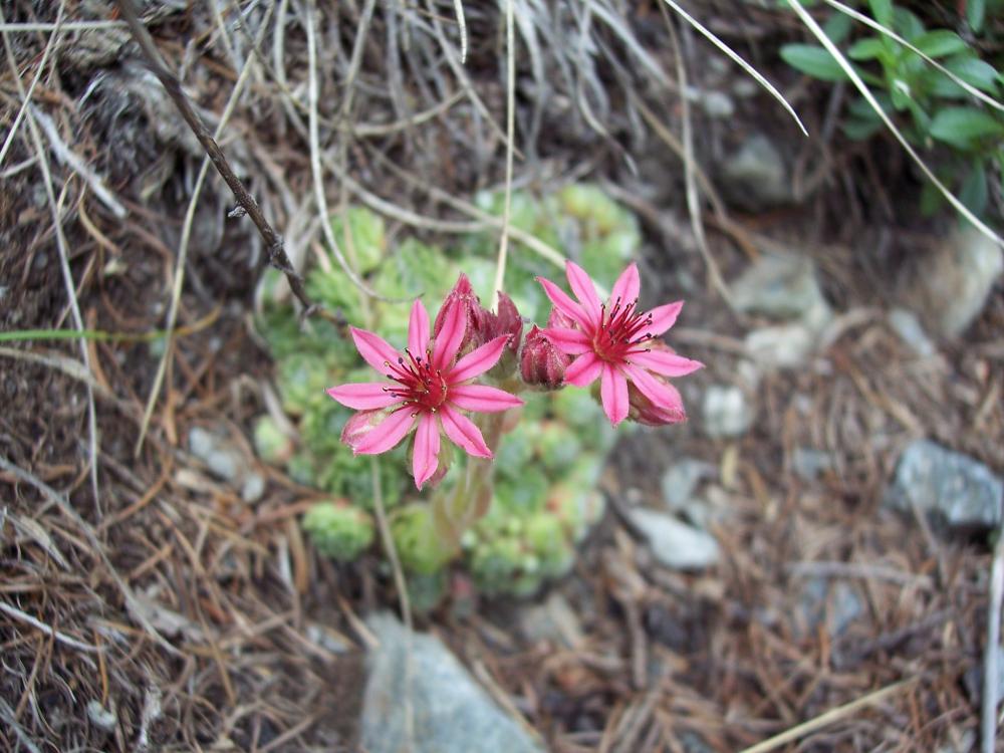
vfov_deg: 36.8
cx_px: 502
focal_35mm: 39
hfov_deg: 47.9
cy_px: 376
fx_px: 1131
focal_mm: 8
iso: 100
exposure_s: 1/90
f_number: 3.4
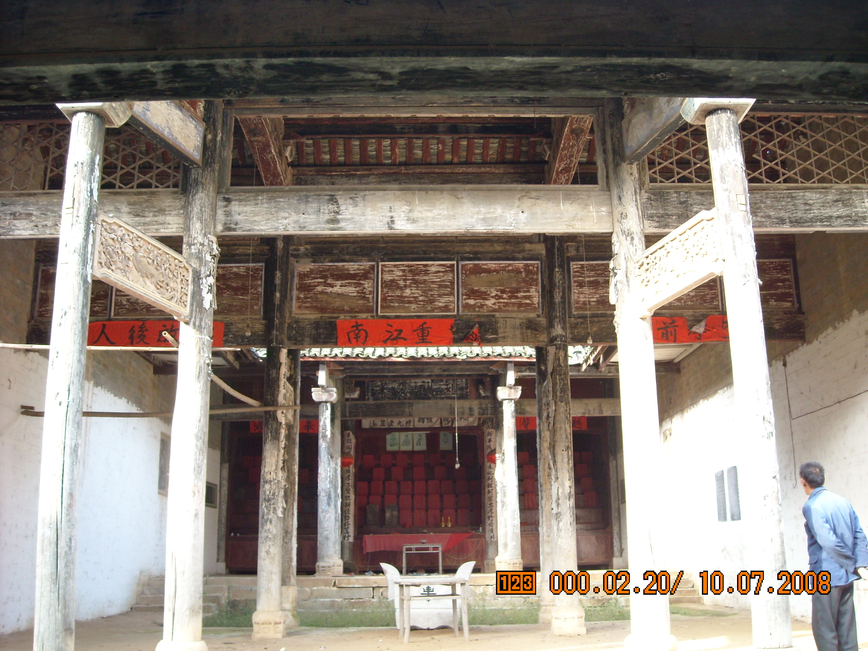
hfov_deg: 52.6
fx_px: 878
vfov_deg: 40.7
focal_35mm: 35
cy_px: 326
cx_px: 434
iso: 161
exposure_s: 1/60
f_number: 2.8
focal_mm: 5.7
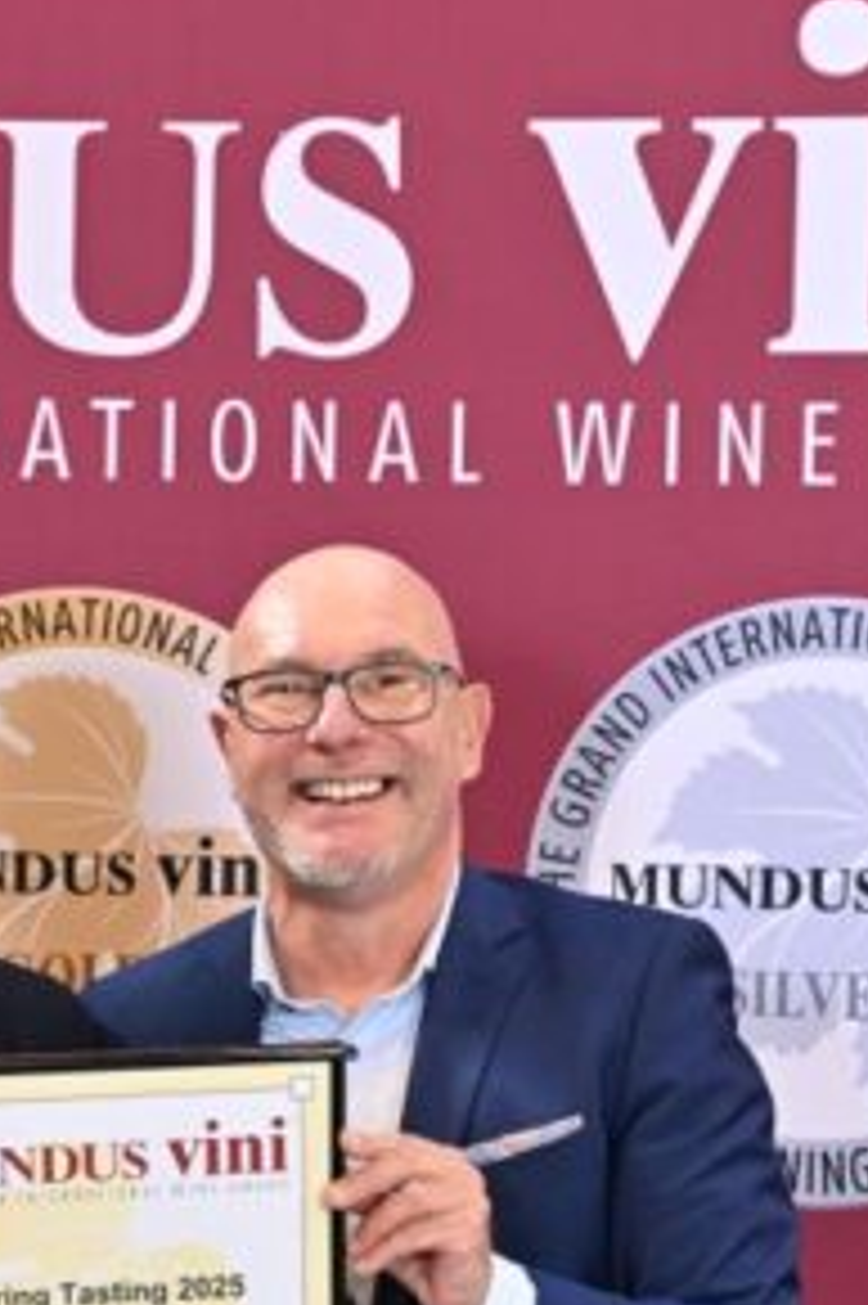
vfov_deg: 12.2
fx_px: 6083
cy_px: 1030
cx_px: 18
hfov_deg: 8.1
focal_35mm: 168
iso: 1000
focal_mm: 70
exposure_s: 1/100
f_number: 5
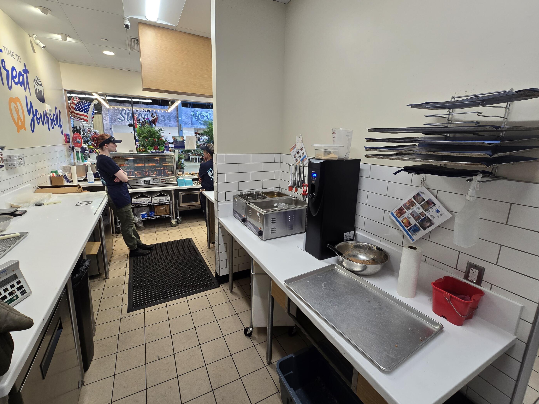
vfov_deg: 85.5
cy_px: 189
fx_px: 218
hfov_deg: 102.1
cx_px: 264
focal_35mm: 14
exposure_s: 1/60
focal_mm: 2.2
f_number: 2.2
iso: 125
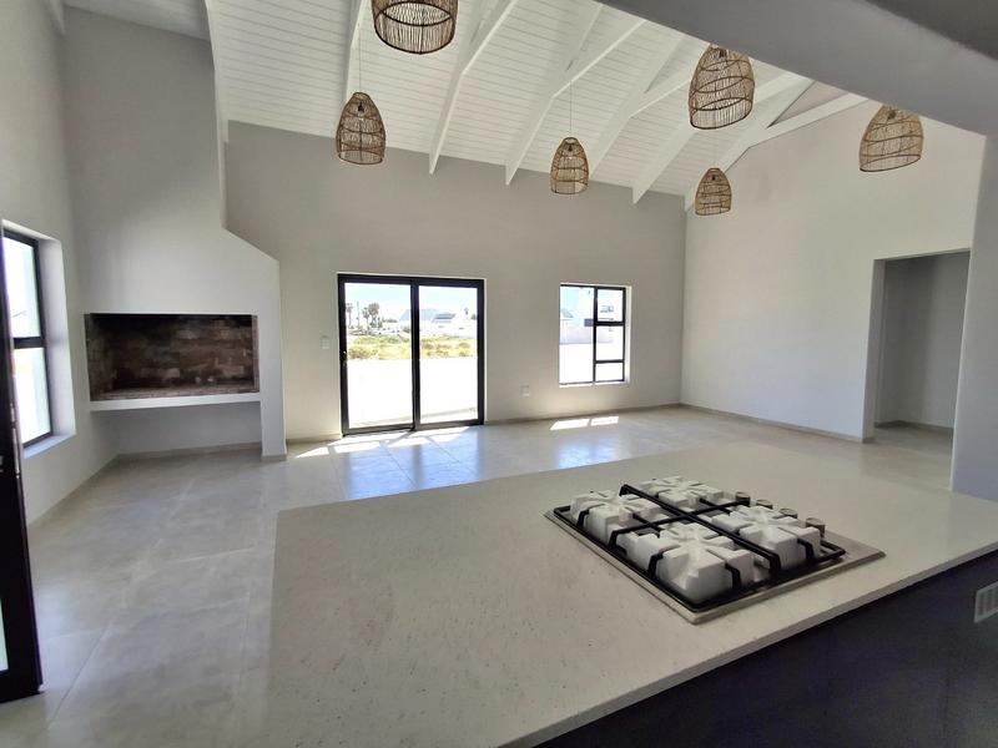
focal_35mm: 16
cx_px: 499
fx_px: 461
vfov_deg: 78.1
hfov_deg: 94.5
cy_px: 374
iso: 40
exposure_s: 1/500
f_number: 2.2
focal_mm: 1.64
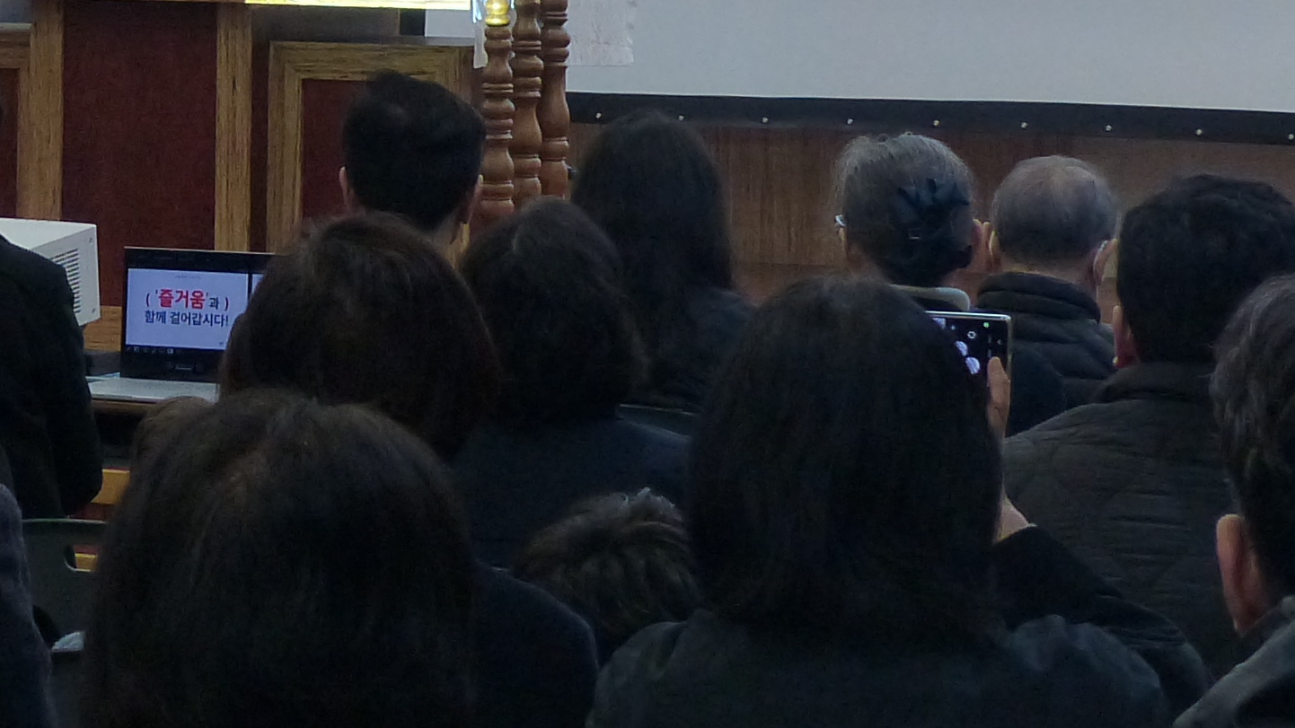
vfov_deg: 8.8
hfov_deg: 15.6
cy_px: -163
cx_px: 172
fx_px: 4670
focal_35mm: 136
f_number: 2.8
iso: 320
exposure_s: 1/60
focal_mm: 8.1
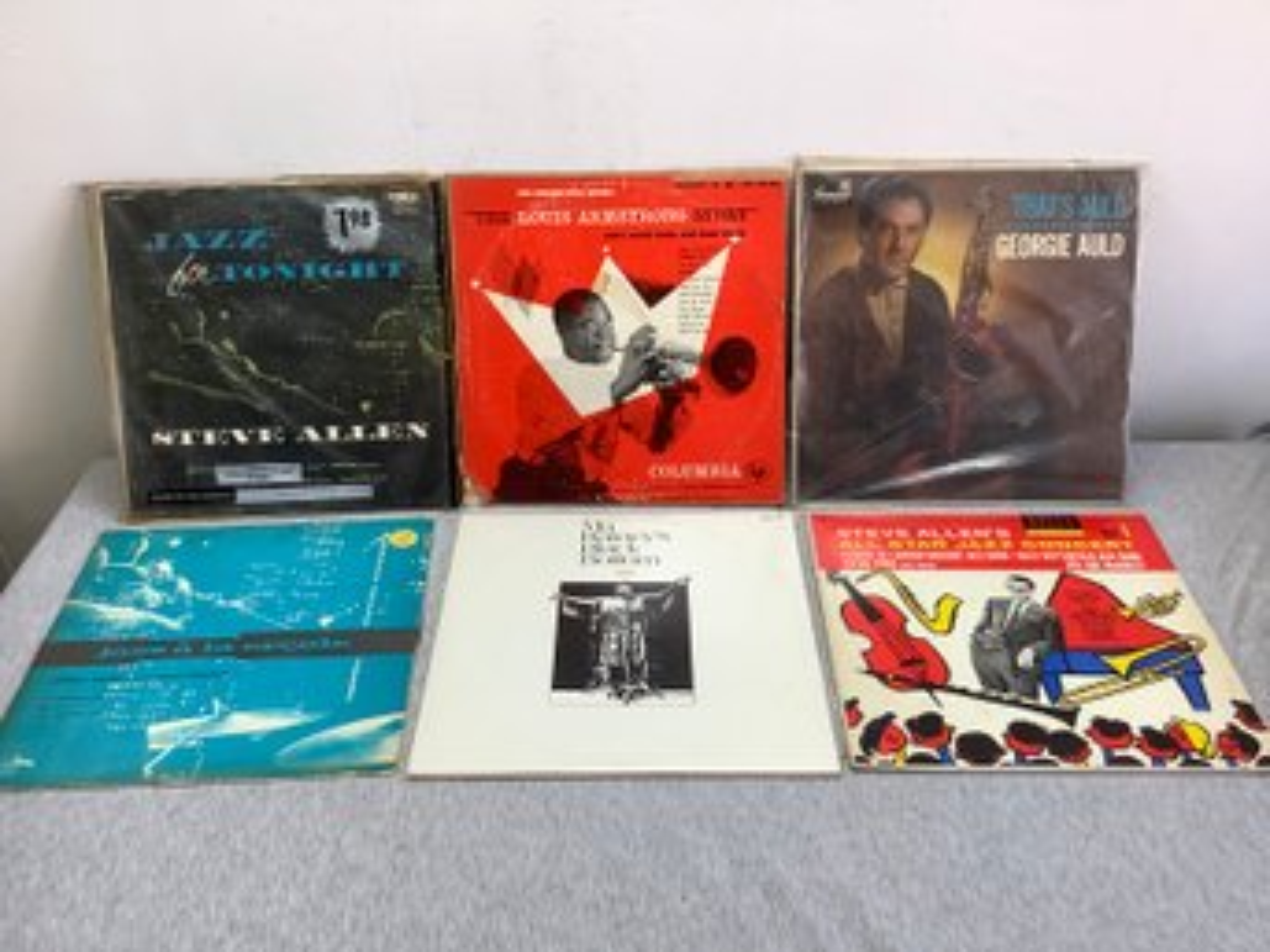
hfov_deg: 58.4
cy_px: 476
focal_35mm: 31
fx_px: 1137
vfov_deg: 45.4
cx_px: 635
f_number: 2.4
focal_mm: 3.3
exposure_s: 1/50
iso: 50
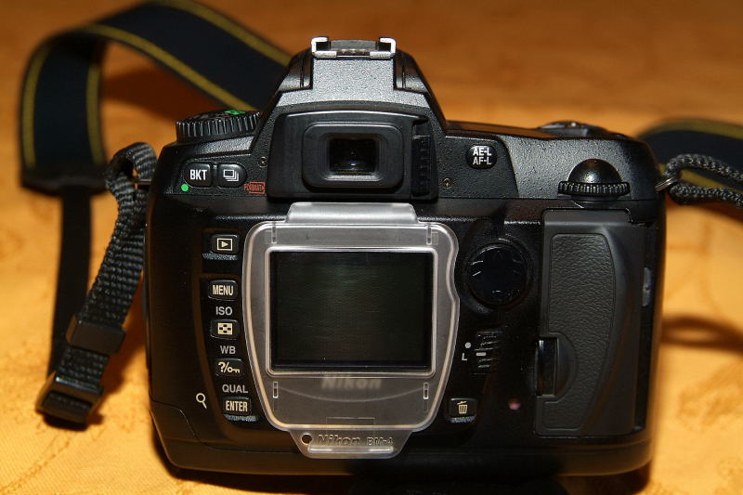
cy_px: 248
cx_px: 372
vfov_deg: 20.6
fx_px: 1362
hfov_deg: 30.5
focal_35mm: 66
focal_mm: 44
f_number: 4.8
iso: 200
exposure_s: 1/60
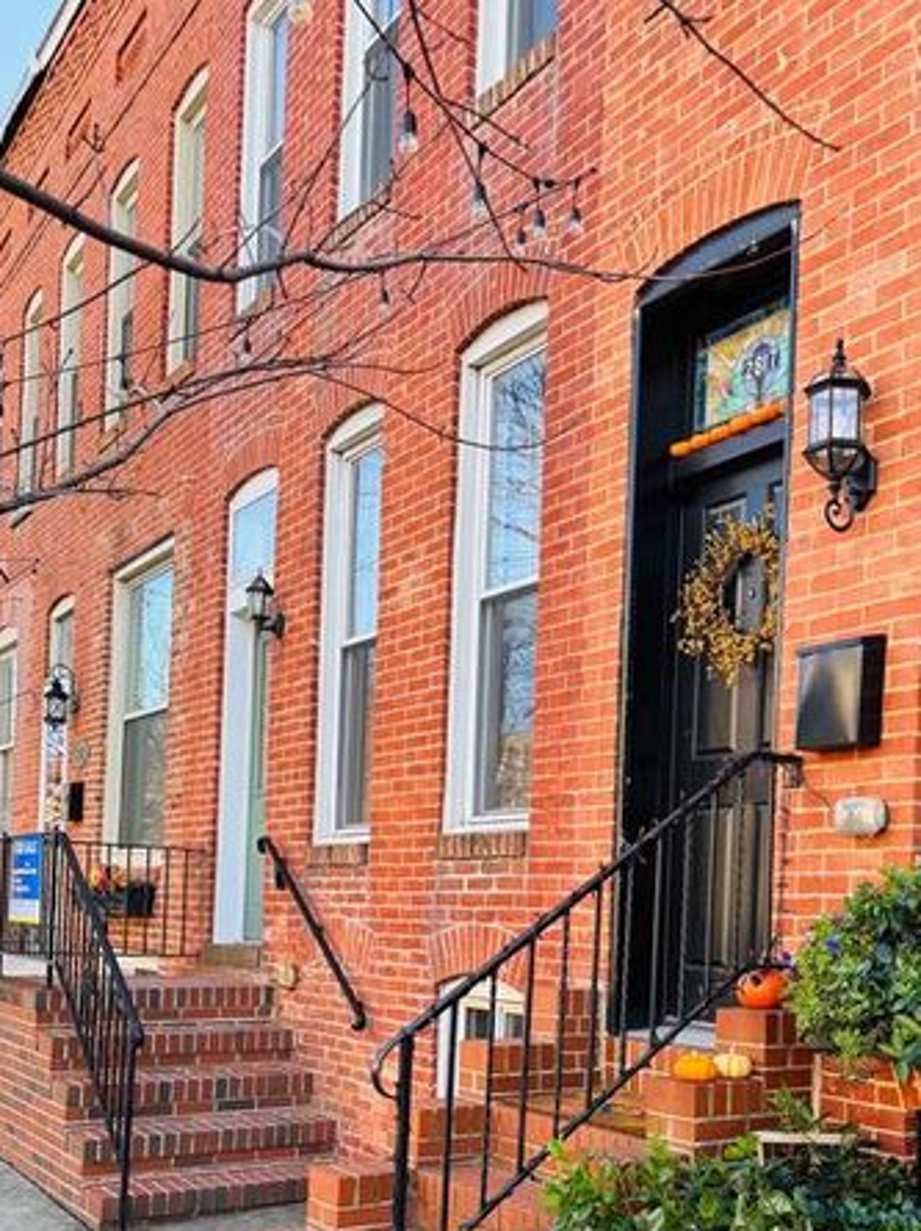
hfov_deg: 39.4
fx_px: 1279
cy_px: 903
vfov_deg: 49.6
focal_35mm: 36
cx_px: 553
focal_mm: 6.76
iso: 80
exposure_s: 1/364
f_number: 1.78
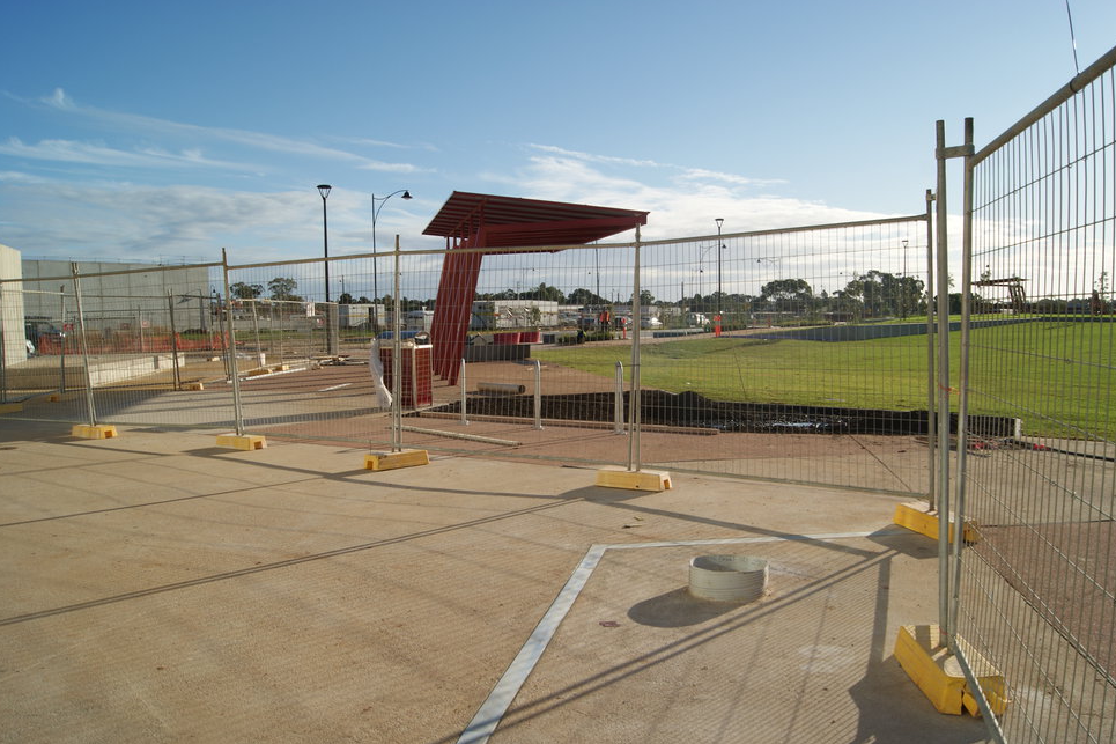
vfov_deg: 46.4
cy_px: 384
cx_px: 572
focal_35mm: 28
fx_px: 868
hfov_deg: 65.5
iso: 100
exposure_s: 1/200
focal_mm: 18
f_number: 10
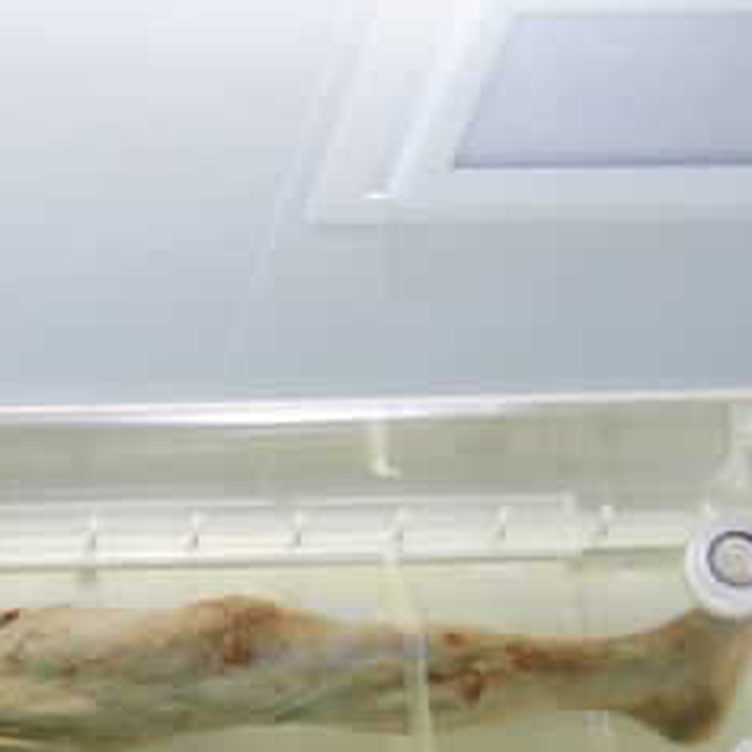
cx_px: -141
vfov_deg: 13.0
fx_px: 3275
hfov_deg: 12.8
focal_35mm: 133
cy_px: 640
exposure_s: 1/6
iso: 400
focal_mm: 35
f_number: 4.5
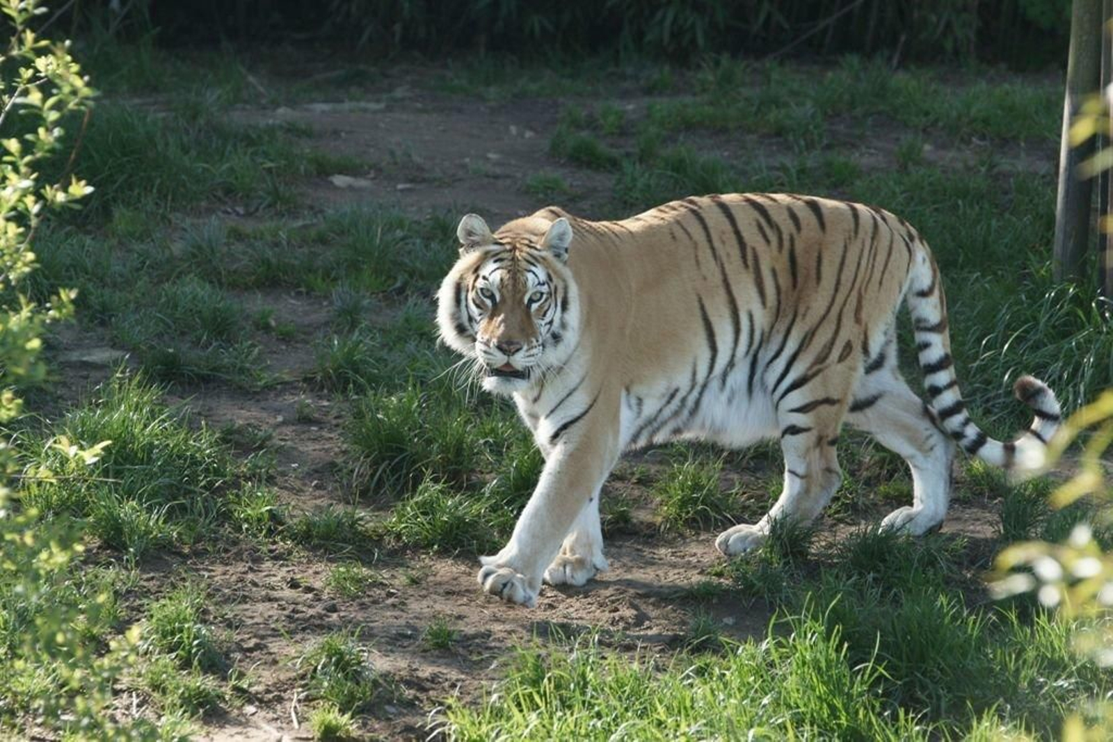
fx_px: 9275
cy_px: 371
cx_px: 556
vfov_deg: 4.6
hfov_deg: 6.9
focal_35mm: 300
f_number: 7.1
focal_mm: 300
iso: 800
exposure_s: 1/500
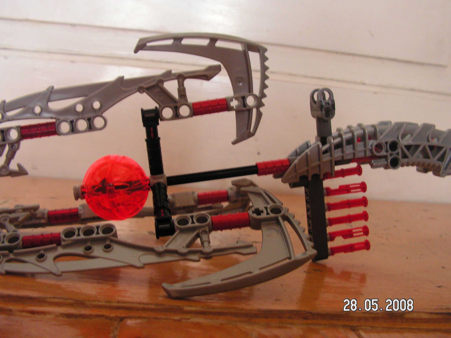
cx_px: 226
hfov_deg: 51.4
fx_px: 469
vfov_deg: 39.7
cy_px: 169
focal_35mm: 36
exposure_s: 1/10
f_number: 3.2
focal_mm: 6
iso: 200
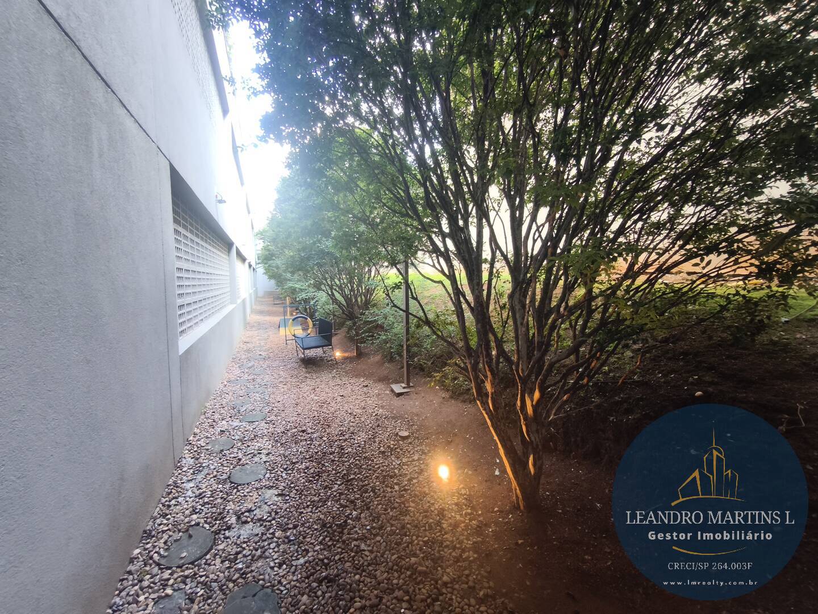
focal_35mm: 15
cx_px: 409
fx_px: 354
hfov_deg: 98.2
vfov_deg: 81.7
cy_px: 307
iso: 250
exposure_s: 1/30
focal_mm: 1.91
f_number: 2.2
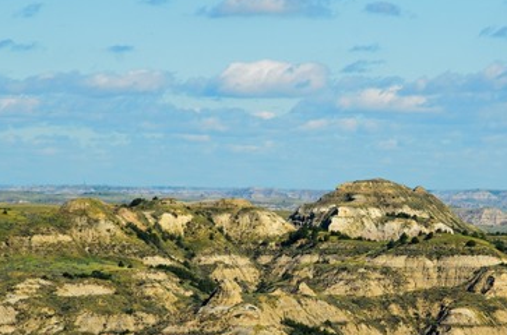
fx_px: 3903
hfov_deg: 7.4
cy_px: 286
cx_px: 390
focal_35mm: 278
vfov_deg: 4.9
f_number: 11
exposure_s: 1/125
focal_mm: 105
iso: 100
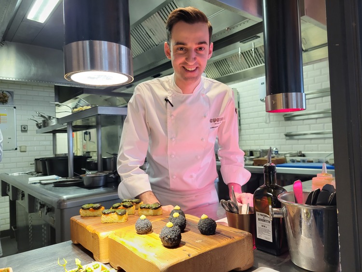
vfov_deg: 53.1
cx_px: 181
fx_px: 272
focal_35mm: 26
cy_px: 136
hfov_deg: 67.3
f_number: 1.8
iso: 250
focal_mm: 5.4
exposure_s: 1/50
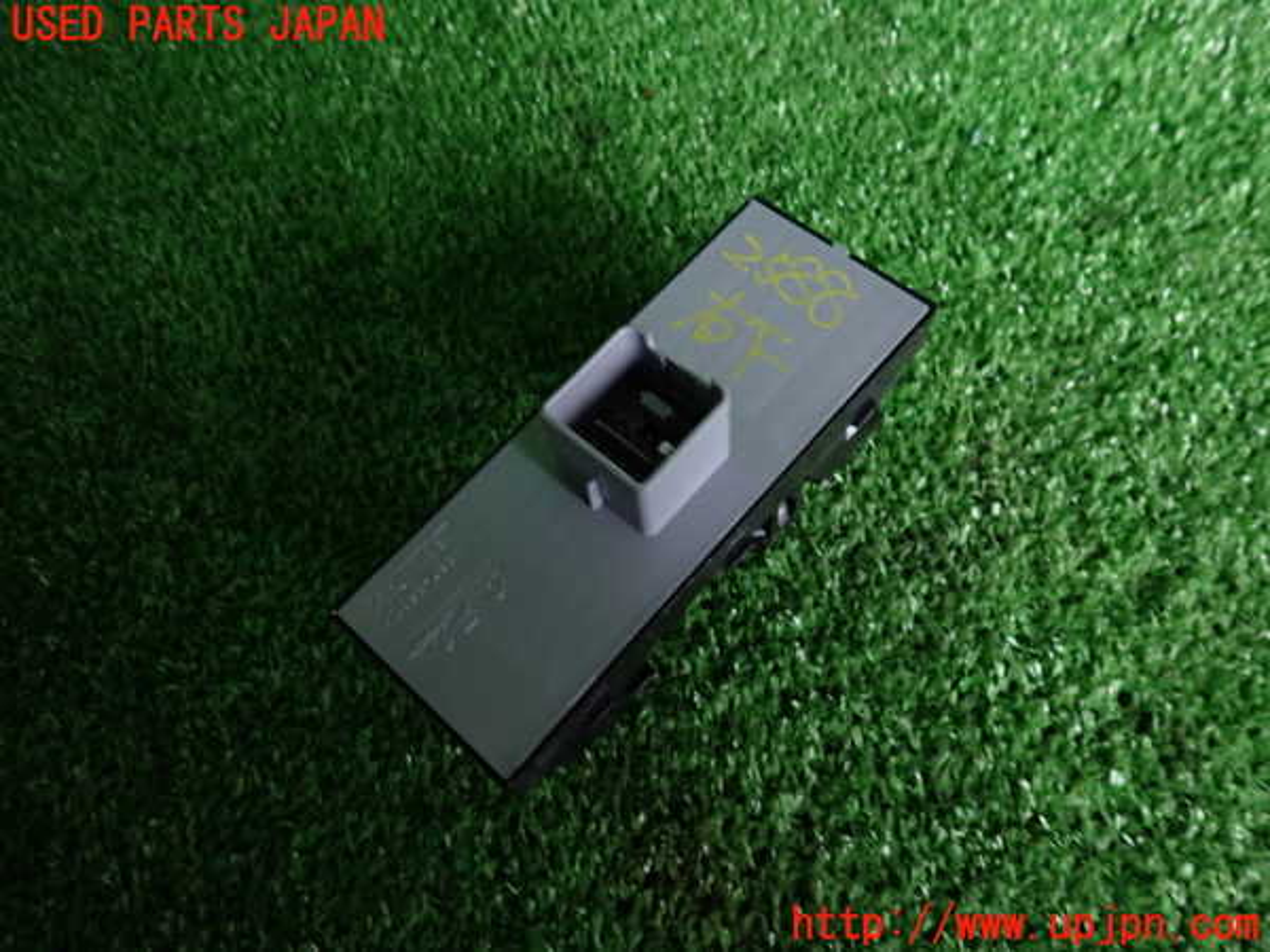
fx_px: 917
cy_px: 476
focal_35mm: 25
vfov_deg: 54.9
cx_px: 635
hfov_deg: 69.4
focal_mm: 4.5
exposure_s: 1/30
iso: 320
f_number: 2
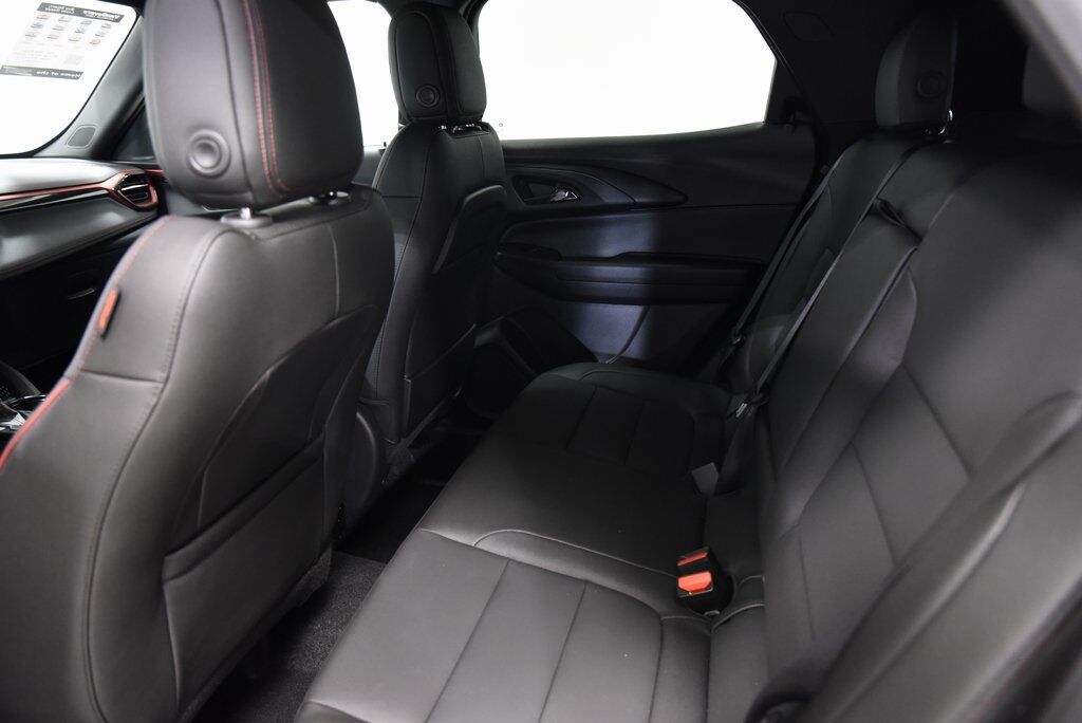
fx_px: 722
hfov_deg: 73.7
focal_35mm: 24
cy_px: 362
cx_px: 541
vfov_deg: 53.2
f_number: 4
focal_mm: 24
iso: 4000
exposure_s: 1/15
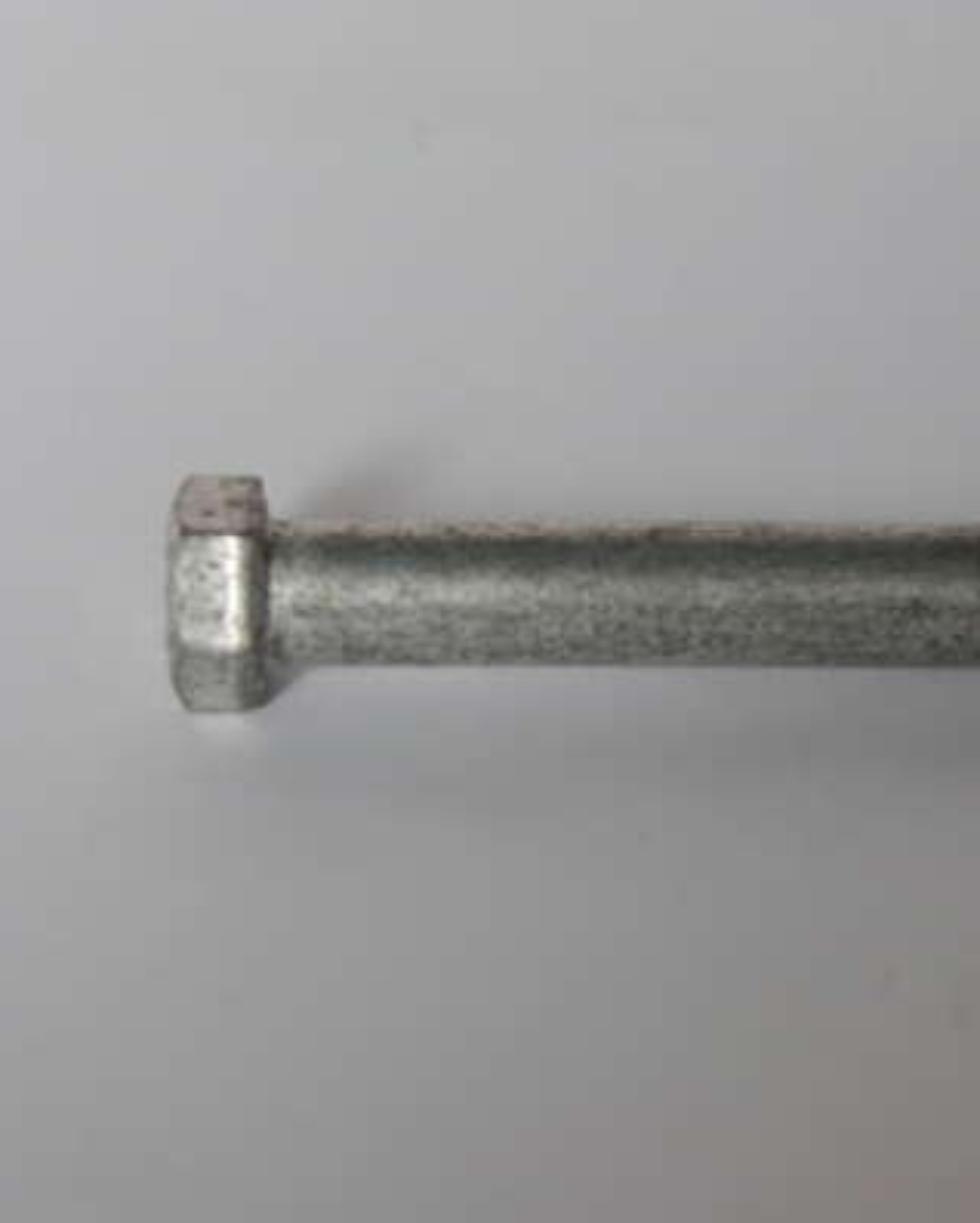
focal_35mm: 170
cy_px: 610
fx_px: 6159
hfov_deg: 9.1
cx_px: 847
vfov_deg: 11.3
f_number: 8
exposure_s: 1/90
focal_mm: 80
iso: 800
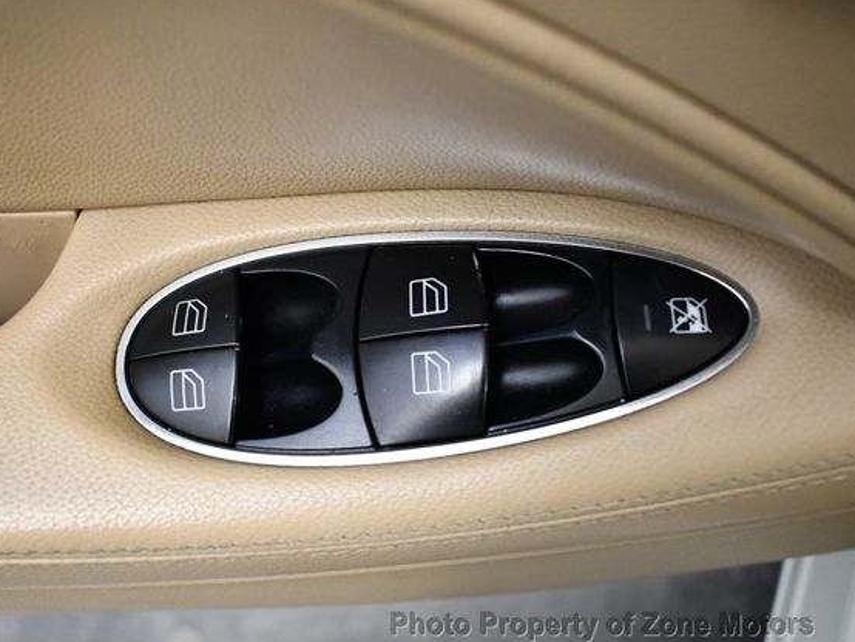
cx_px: 372
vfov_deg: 36.0
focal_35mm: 40
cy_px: 324
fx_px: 988
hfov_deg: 46.7
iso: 2200
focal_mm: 18
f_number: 3.5
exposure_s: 1/125
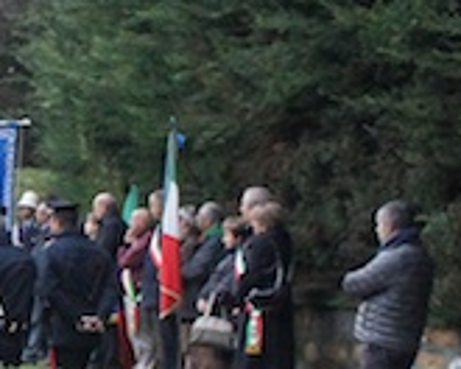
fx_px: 1468
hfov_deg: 16.0
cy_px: 137
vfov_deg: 14.3
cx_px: -282
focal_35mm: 108
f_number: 8
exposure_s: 1/800
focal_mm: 23
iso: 6400
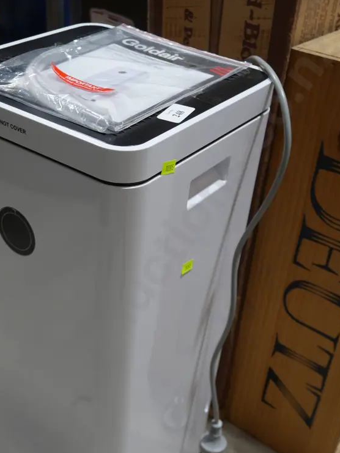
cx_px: 142
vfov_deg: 40.1
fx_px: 615
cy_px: 290
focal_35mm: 47
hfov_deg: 30.8
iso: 200
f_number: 4
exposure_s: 1/60
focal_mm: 17
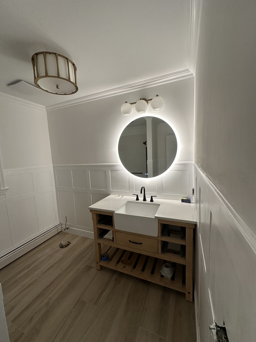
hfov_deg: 85.7
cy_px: 171
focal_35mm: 14
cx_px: 128
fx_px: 138
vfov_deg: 102.1
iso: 100
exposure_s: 1/99
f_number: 2.2
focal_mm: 2.22
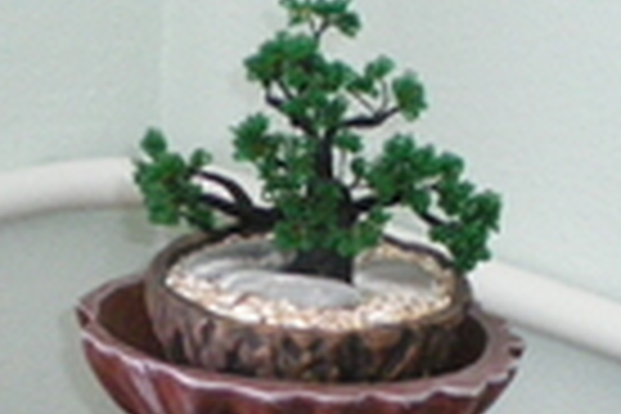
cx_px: 279
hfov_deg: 16.8
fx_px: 2104
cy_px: 531
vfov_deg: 11.0
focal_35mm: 122
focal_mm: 6.3
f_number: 3.1
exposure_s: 1/50
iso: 800
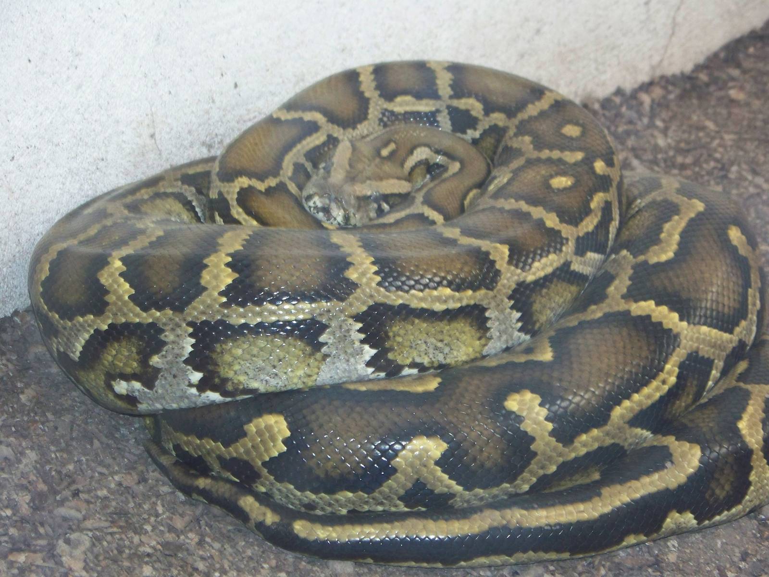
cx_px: 384
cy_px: 288
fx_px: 3043
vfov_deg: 10.8
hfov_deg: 14.4
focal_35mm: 137
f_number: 3.2
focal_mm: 22.2
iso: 200
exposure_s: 1/30
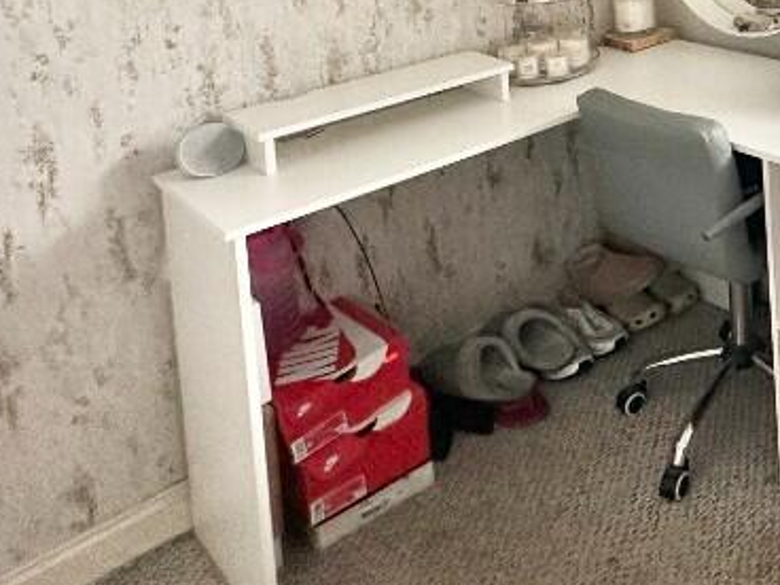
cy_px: -146
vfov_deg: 30.3
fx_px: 879
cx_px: 952
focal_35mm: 39
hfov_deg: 36.2
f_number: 2.2
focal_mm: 2.22
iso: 80
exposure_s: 1/99
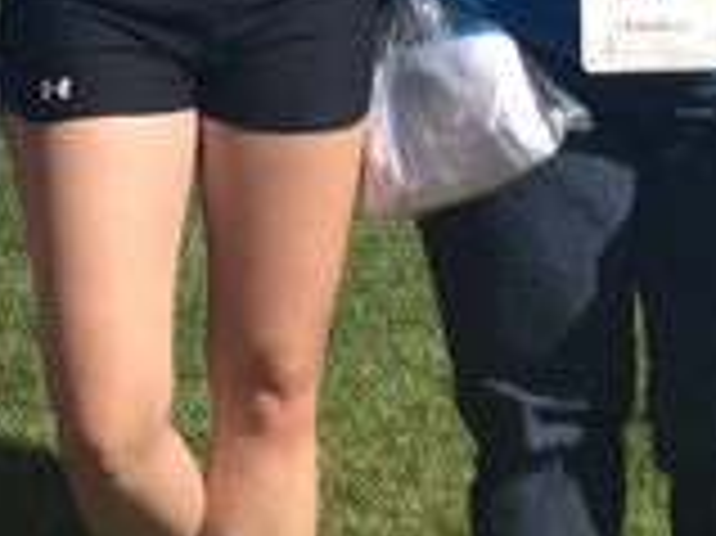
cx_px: 207
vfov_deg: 11.0
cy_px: -401
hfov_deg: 15.5
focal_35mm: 127
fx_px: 2625
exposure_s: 1/1621
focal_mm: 3.99
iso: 20
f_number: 1.8
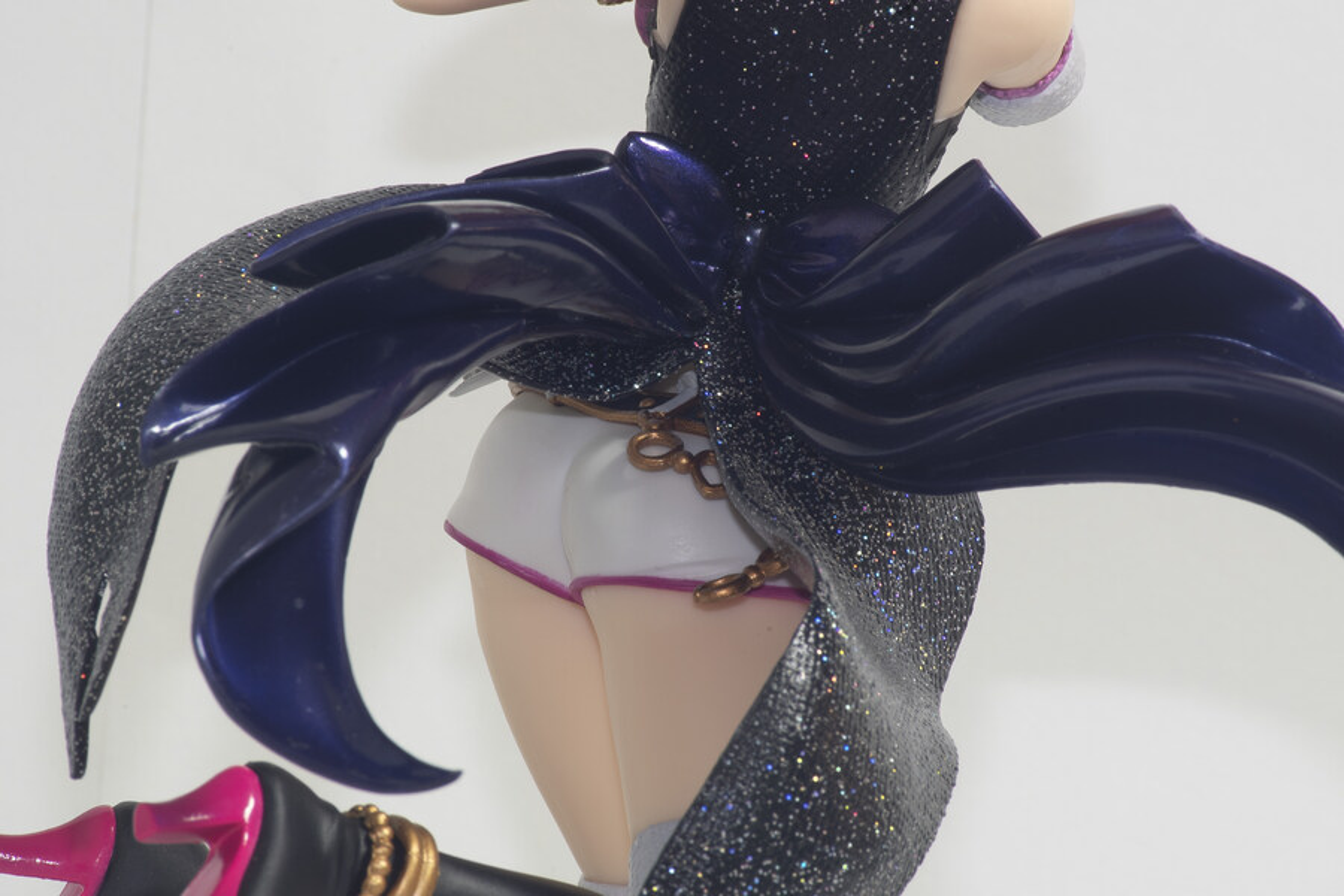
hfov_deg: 6.9
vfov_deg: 4.6
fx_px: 11199
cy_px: 448
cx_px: 672
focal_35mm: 300
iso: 100
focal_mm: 200
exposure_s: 8
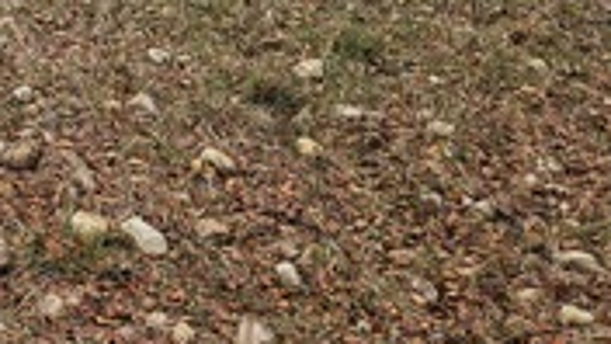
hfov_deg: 20.1
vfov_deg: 11.5
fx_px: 1474
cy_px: -413
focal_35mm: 91
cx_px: -309
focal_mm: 5.4
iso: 25
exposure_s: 1/166
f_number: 1.8
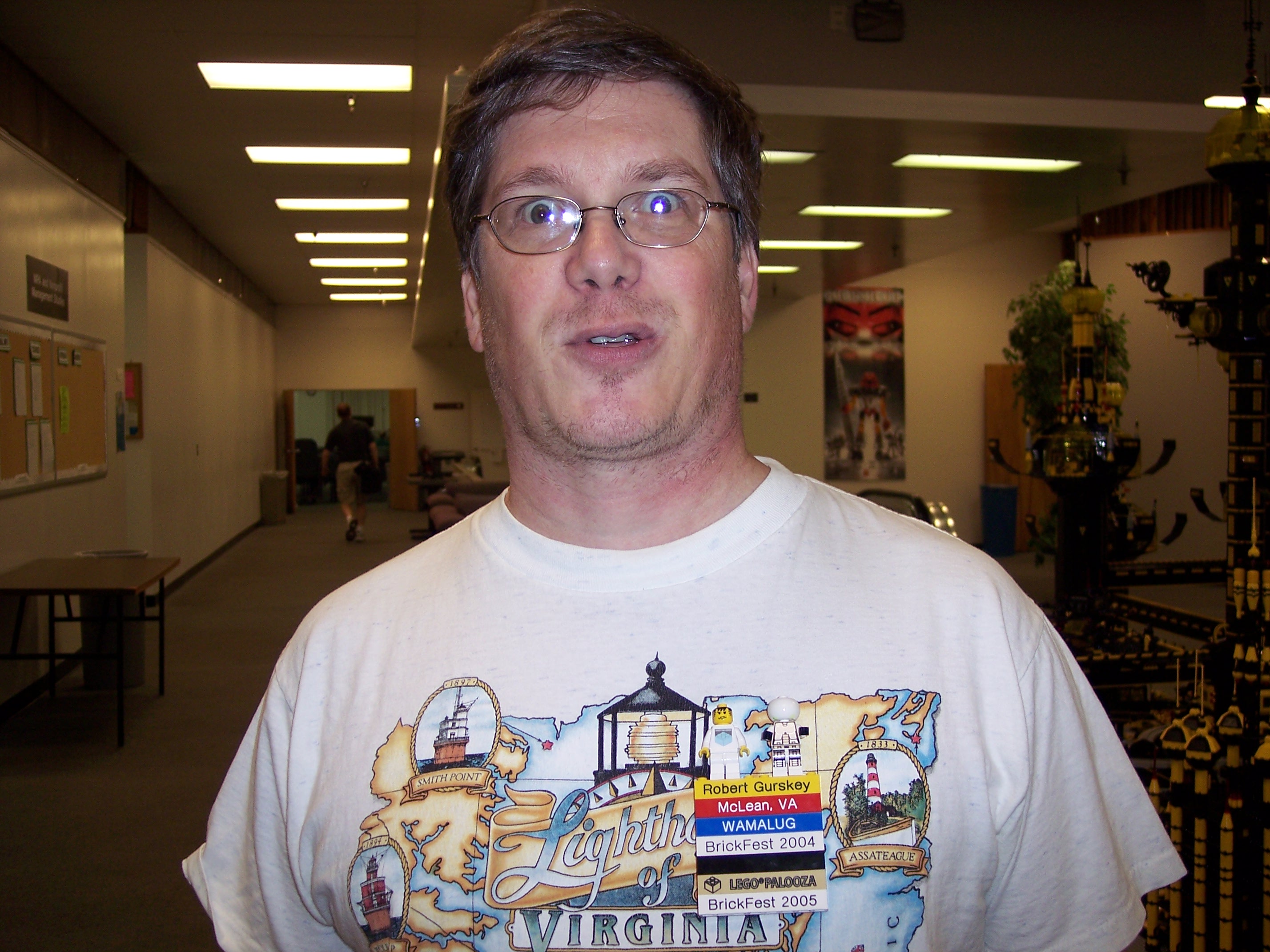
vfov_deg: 36.8
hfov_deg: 47.9
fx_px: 1431
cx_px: 635
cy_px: 476
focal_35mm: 39
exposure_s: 1/60
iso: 100
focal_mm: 8
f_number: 2.8
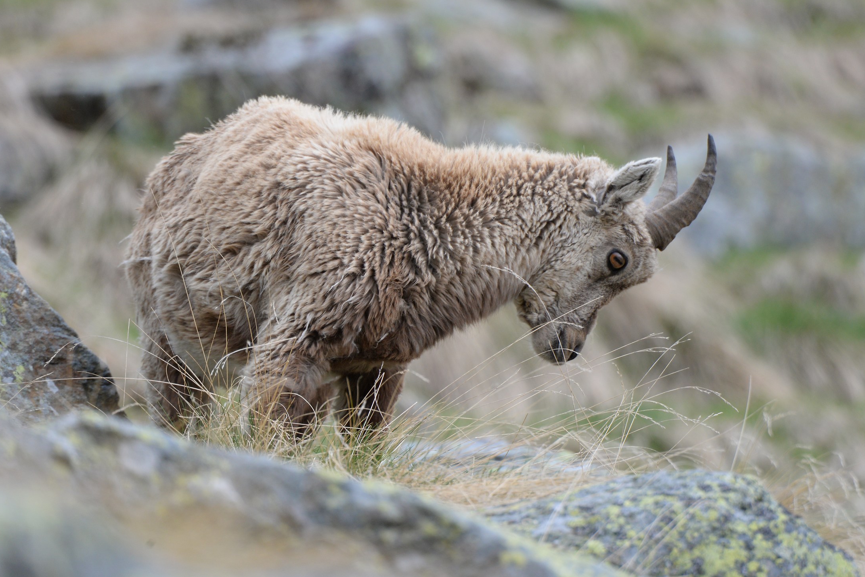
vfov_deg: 2.3
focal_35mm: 605
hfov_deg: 3.4
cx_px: 428
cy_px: 301
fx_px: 14540
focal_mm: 550
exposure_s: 1/640
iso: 1250
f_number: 8
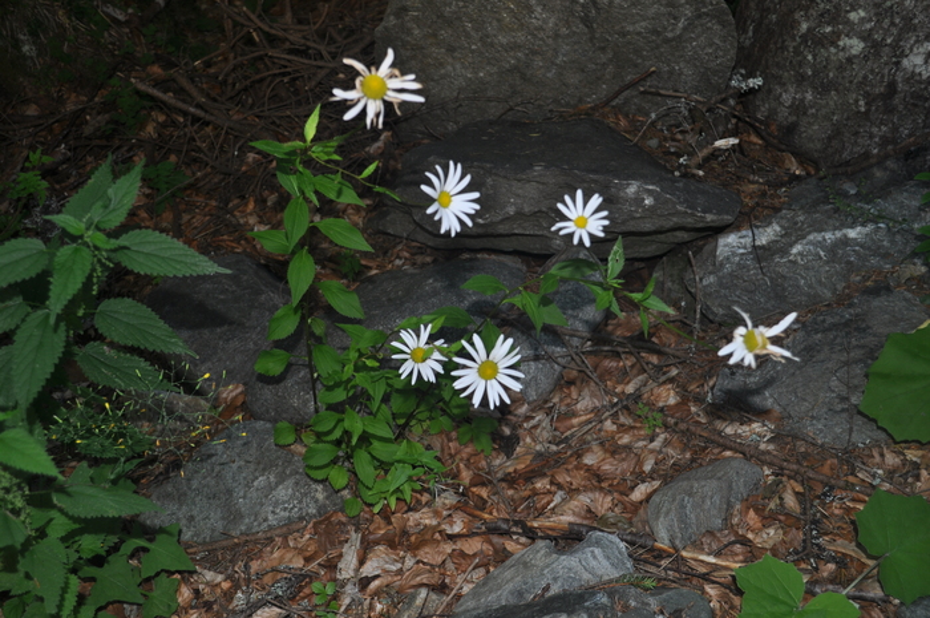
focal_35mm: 39
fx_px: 1006
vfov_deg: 34.1
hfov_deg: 49.6
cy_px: 309
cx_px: 465
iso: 200
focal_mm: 26
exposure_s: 1/30
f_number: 5.6
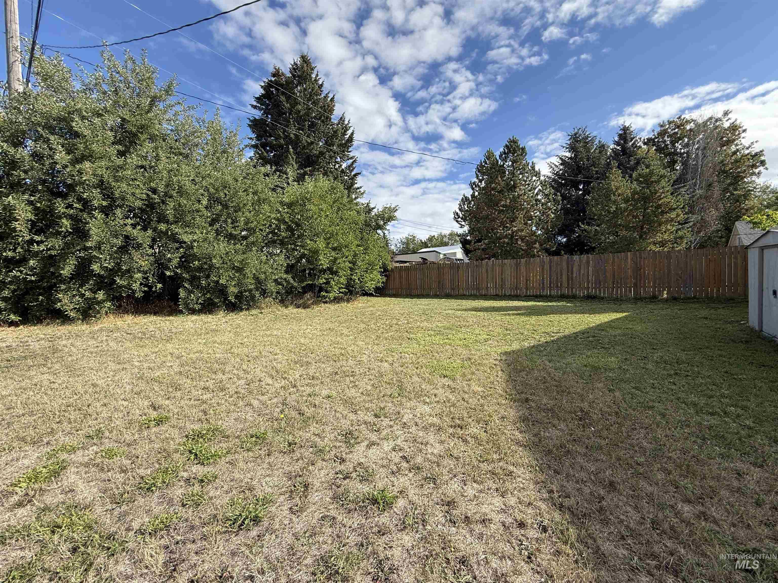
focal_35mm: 14
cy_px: 292
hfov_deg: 102.1
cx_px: 389
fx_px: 315
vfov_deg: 85.7
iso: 50
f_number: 2.2
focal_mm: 2.22
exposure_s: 1/1189
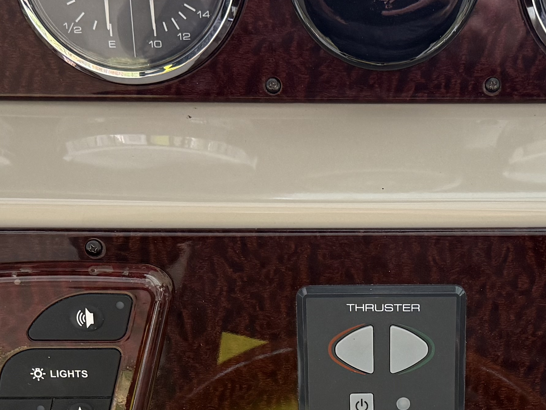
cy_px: 389
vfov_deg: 18.7
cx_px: 385
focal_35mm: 77
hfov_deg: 25.1
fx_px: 1215
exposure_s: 1/60
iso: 250
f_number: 1.78
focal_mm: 6.76
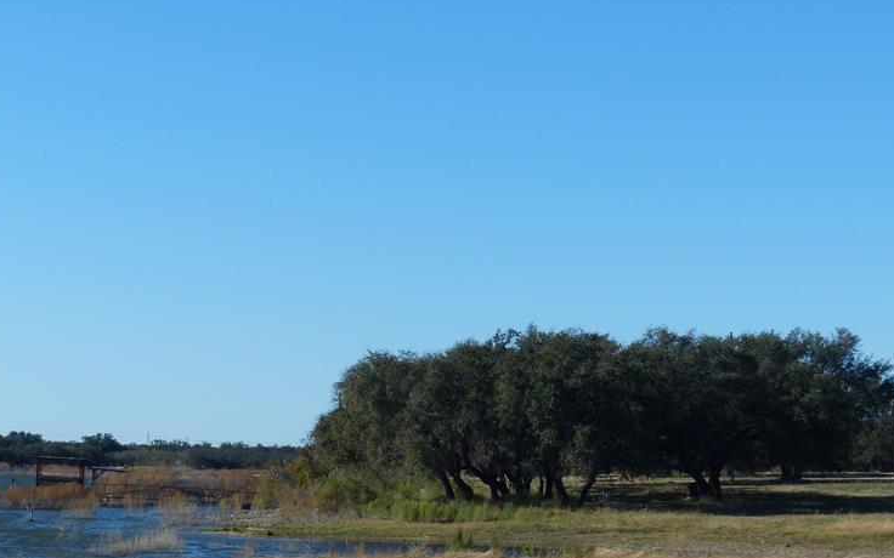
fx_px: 2802
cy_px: 440
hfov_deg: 18.1
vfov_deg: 11.4
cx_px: 396
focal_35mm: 115
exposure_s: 1/1000
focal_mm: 14
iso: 100
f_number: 4
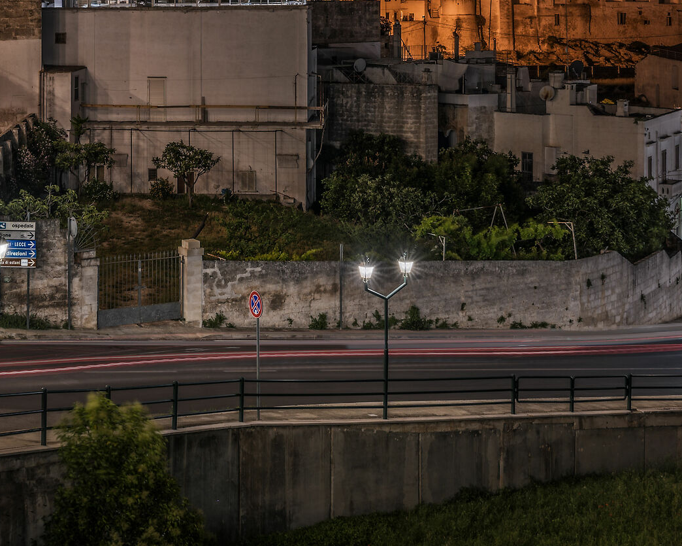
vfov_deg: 21.7
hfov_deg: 27.5
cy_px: 74
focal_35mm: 69
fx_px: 1393
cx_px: 309
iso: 100
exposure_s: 6
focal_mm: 32
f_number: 5
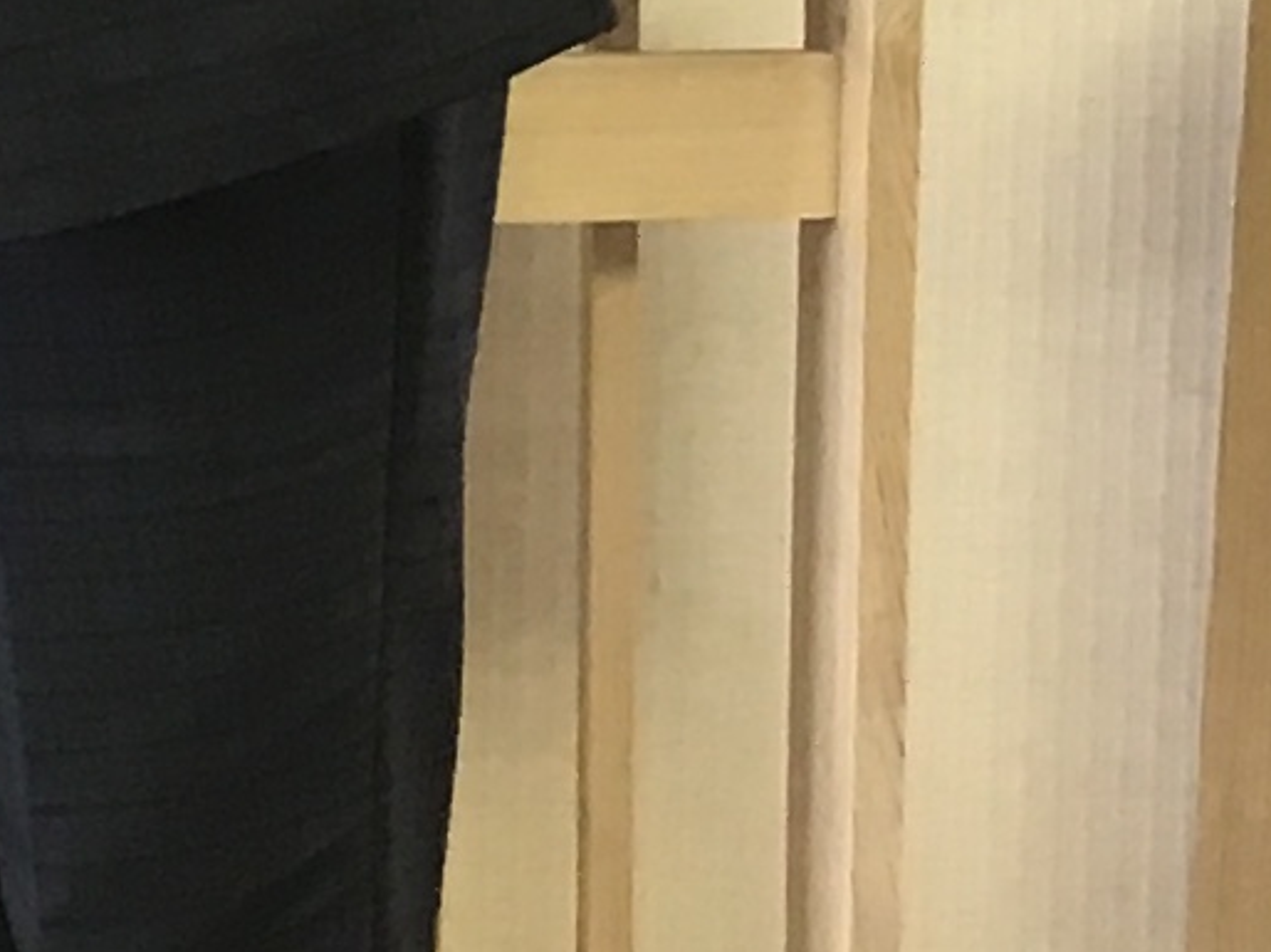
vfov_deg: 7.5
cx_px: -1259
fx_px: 7230
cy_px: -242
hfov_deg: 9.4
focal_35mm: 197
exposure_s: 1/30
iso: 64
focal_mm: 3.3
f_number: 2.4
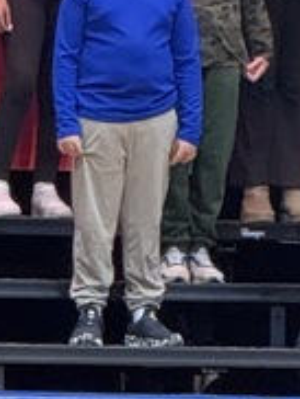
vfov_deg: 2.9
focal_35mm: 674
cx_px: -431
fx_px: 7770
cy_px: 197
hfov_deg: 2.2
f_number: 2.8
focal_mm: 15.66
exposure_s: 1/40
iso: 1000
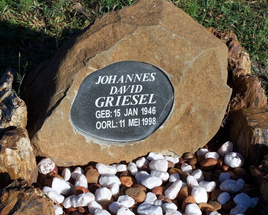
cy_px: 107
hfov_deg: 19.4
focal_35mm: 99
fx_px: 785
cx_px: 130
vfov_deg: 15.6
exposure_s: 1/750
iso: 80
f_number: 4.5
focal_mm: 15.6
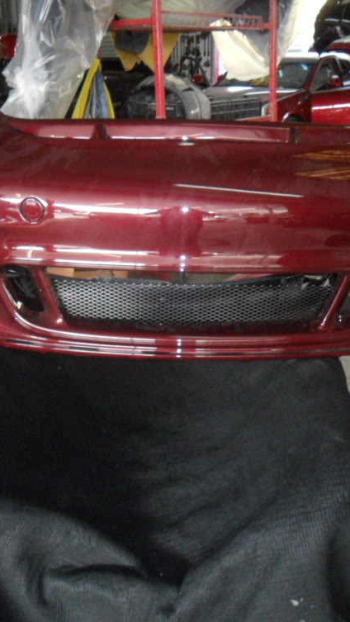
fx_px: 659
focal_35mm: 40
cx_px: 163
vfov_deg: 50.5
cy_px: 306
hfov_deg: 29.7
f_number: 3.5
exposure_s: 1/45
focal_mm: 4.9
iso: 240
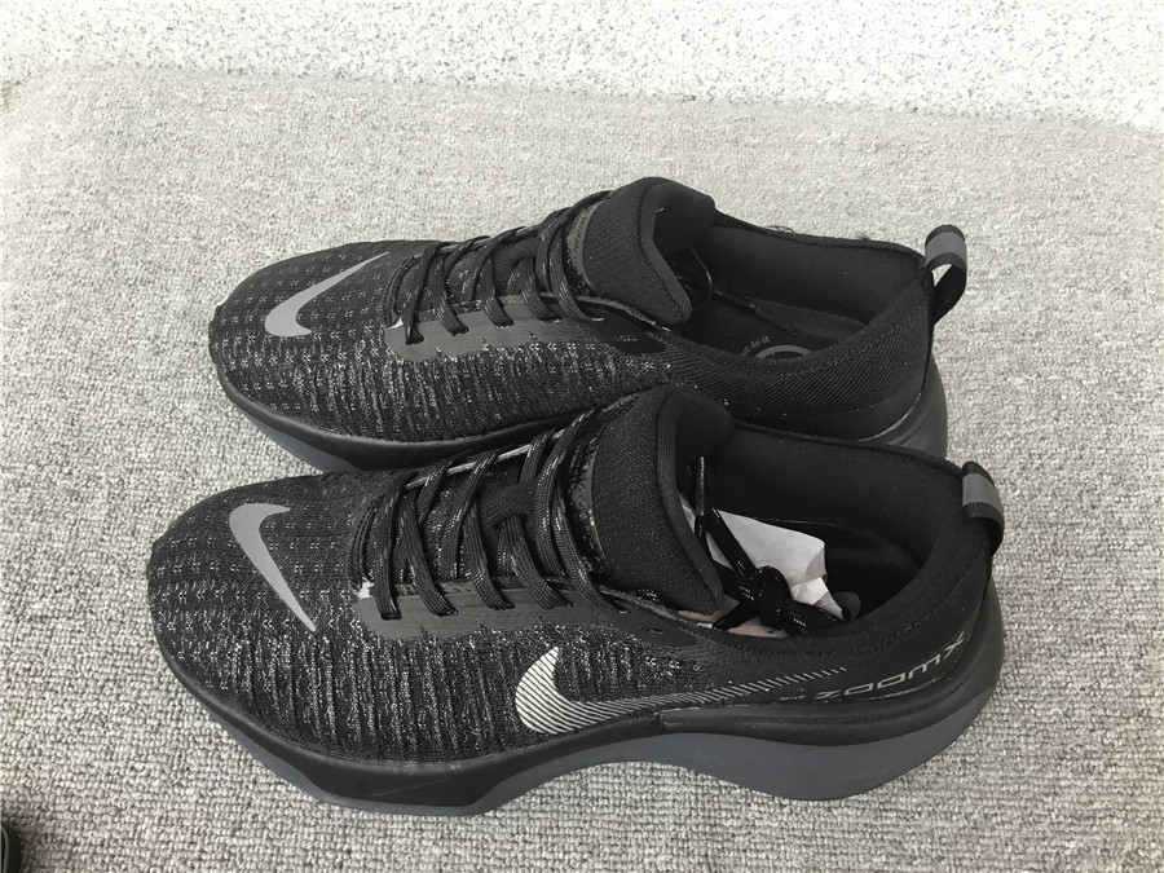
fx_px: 1042
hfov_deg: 58.4
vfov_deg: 45.4
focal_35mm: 31
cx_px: 582
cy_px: 436
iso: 32
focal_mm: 3.3
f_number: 2.4
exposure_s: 1/33
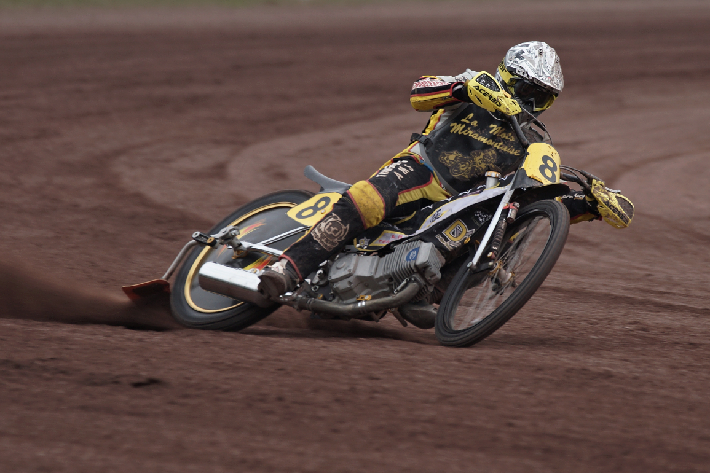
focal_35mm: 561
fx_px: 11063
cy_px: 229
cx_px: 363
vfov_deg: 2.5
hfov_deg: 3.7
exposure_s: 1/400
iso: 200
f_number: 5.6
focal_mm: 360
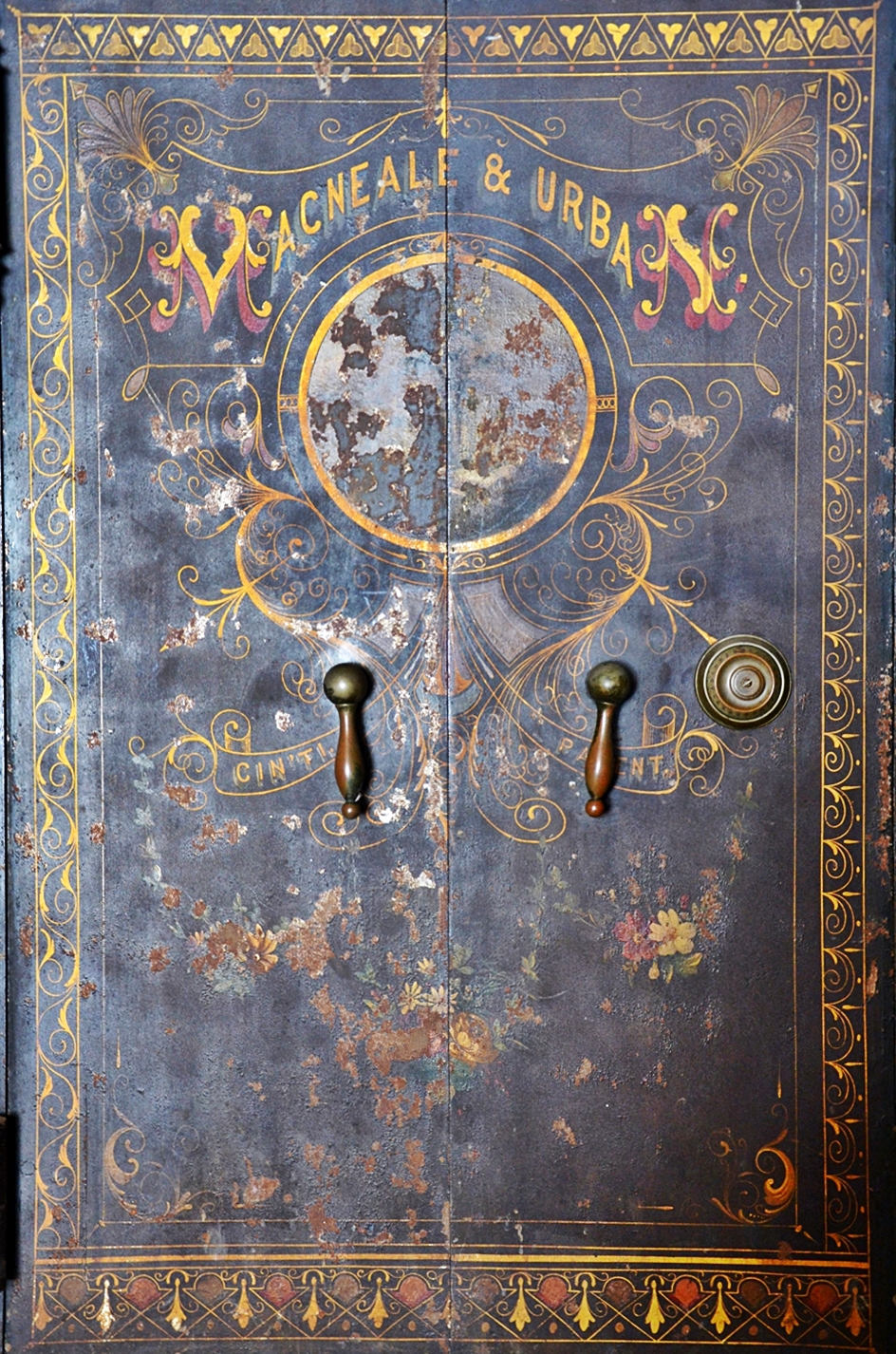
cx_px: 448
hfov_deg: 25.6
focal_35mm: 52
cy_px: 677
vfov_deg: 37.9
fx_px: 1969
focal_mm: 35
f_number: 4.5
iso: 1600
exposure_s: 1/30
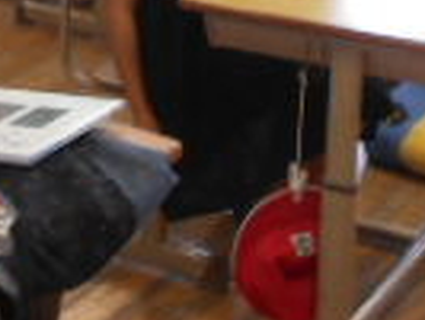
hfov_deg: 14.8
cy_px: -102
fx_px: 1536
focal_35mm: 125
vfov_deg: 11.5
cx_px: -176
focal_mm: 4.6
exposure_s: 1/30
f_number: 3.2
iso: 80
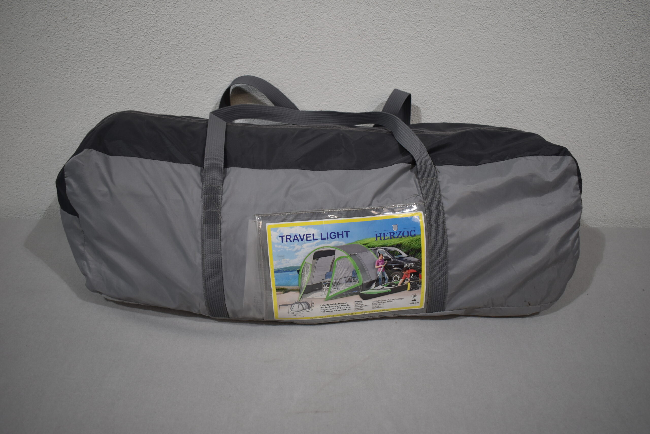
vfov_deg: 40.0
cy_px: 217
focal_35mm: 33
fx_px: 596
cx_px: 325
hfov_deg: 57.2
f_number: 3.8
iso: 450
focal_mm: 22
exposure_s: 1/250
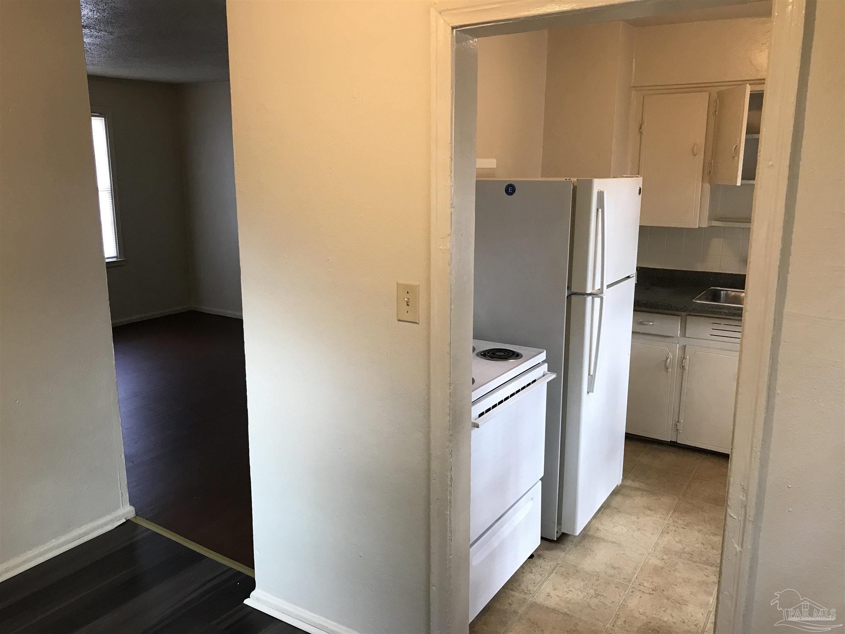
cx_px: 422
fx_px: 683
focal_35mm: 28
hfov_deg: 63.4
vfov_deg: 49.7
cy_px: 317
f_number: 1.8
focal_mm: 3.99
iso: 40
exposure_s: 1/17
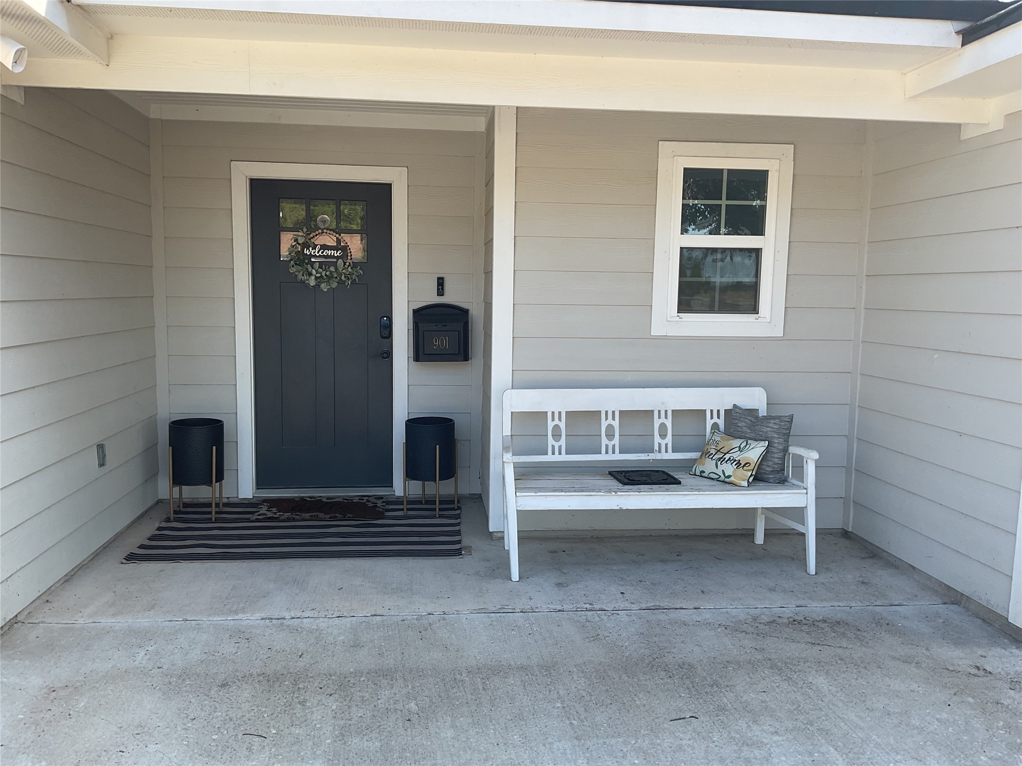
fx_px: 856
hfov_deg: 61.7
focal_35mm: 29
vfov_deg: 48.2
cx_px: 511
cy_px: 383
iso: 16
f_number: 1.8
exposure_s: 1/400
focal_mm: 3
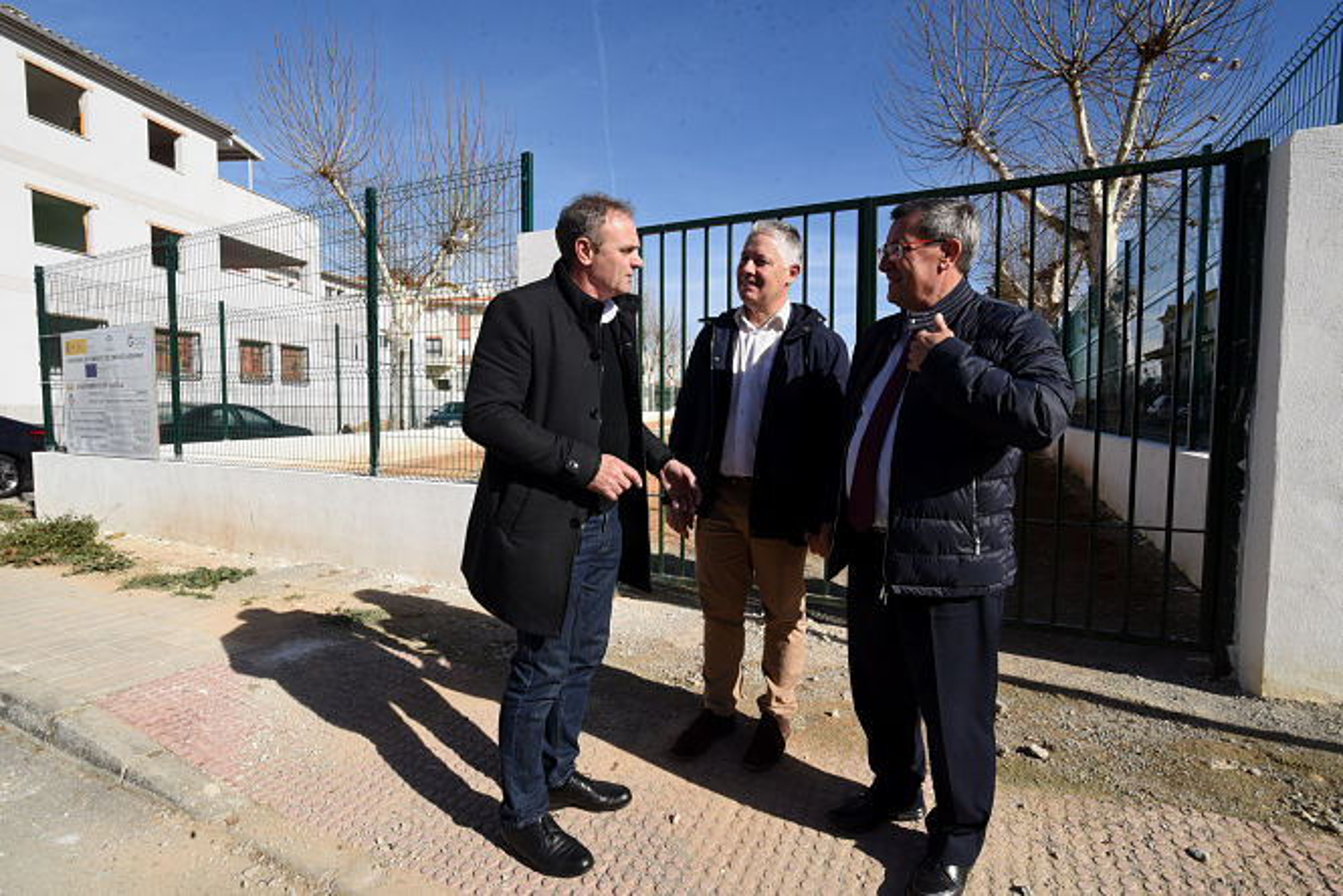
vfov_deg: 70.5
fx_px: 634
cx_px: 672
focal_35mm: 17
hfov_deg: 93.3
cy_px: 448
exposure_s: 1/125
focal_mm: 17
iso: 320
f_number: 20
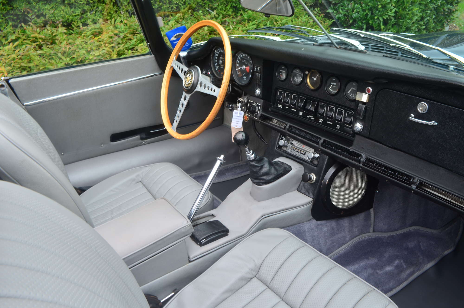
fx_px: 347
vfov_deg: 47.7
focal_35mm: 27
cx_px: 232
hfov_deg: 67.5
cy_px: 154
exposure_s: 1/15
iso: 100
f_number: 13
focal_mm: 18
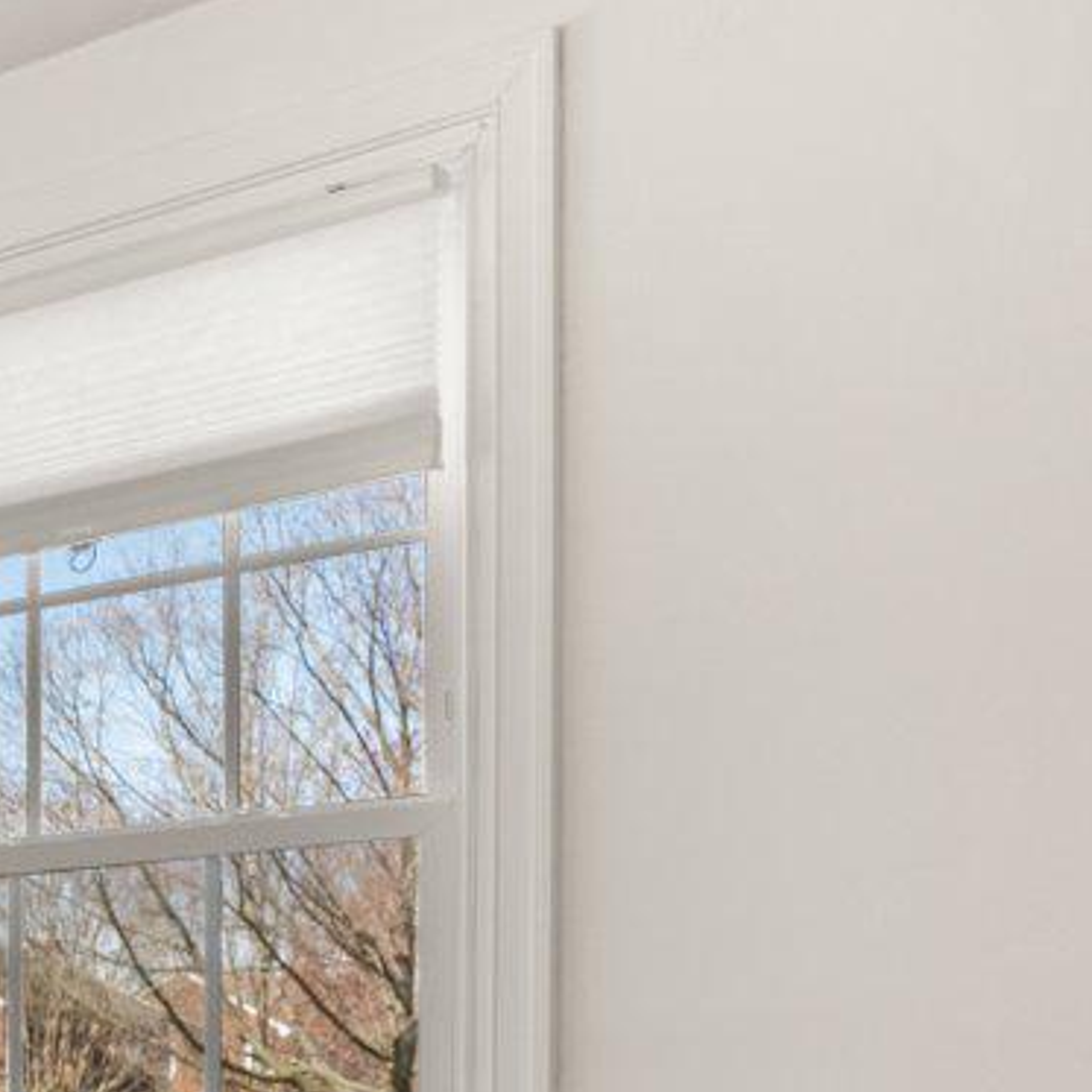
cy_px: 1170
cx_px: -1127
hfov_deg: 17.1
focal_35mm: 72
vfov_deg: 22.7
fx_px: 2582
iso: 500
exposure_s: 1/30
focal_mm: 15.5
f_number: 7.1
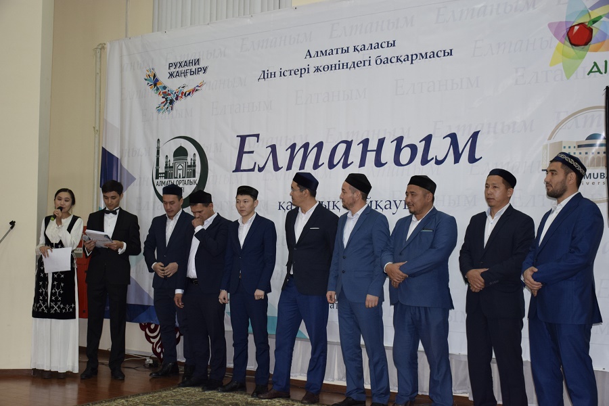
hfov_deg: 41.1
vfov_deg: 28.1
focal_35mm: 48
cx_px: 304
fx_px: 812
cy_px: 203
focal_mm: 32
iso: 1100
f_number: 4
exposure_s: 1/60
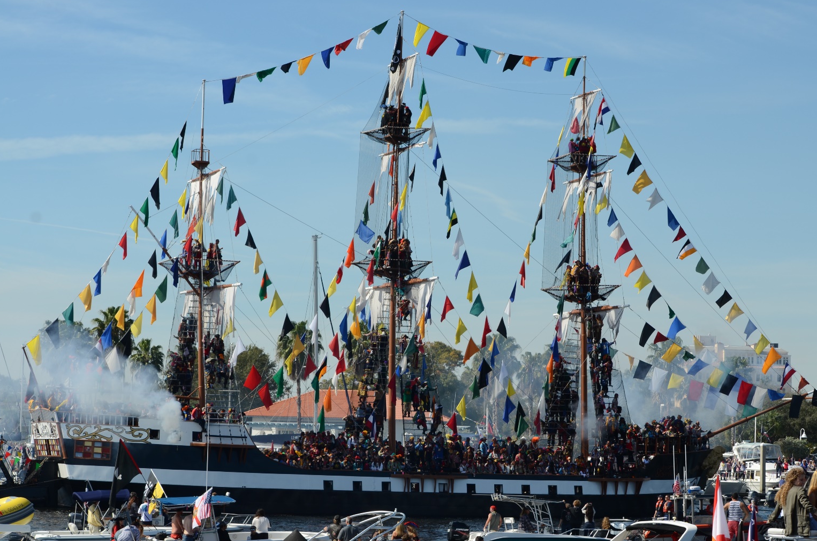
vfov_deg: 15.7
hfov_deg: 23.6
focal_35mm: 87
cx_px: 422
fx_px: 1959
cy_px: 270
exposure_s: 1/250
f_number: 8
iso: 100
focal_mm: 55
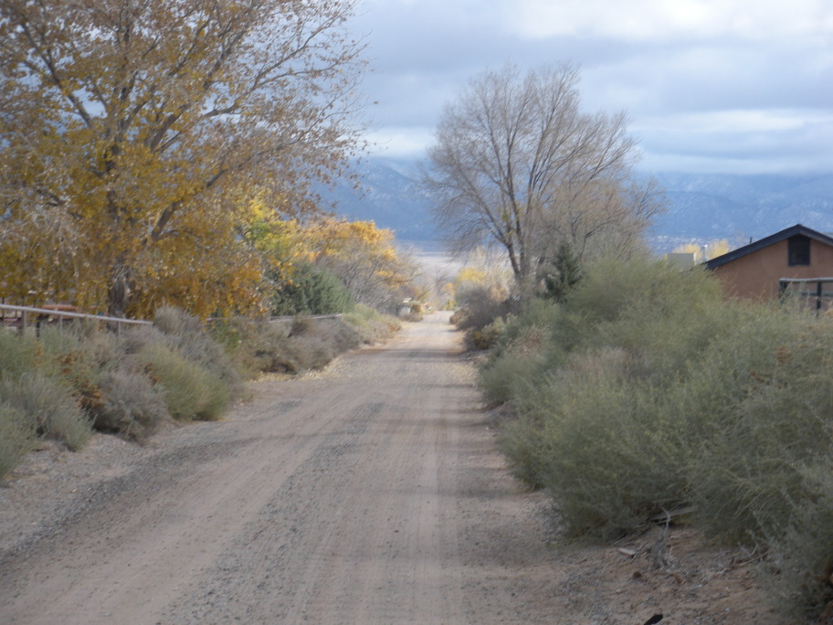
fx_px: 2406
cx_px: 416
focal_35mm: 100
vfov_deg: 14.8
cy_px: 312
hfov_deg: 19.6
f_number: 5
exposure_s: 1/216
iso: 64
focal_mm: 17.4
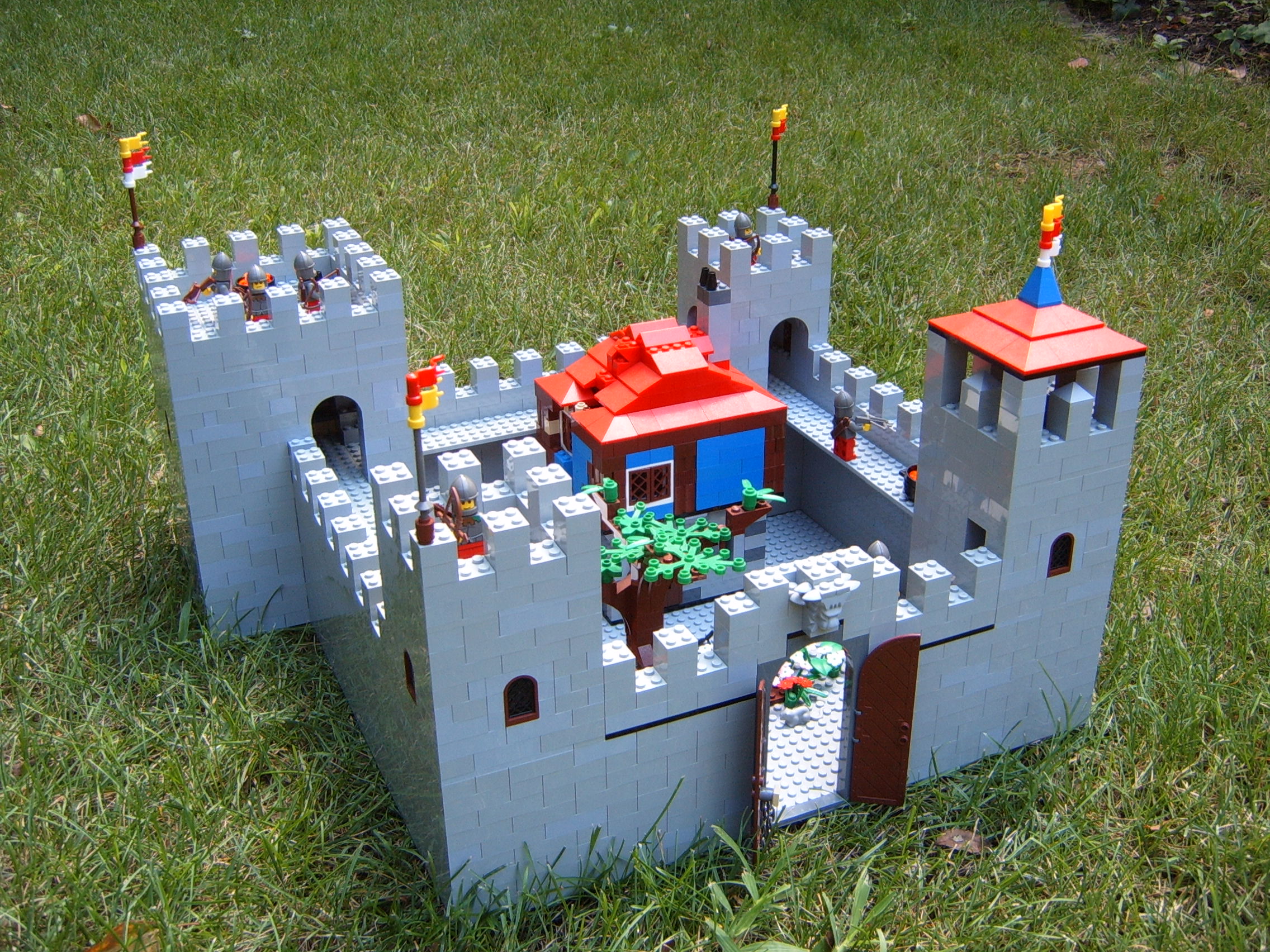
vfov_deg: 38.7
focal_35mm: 37
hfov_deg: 50.1
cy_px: 476
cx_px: 635
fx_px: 1357
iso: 63
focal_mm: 6.2
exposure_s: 1/90
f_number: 2.9
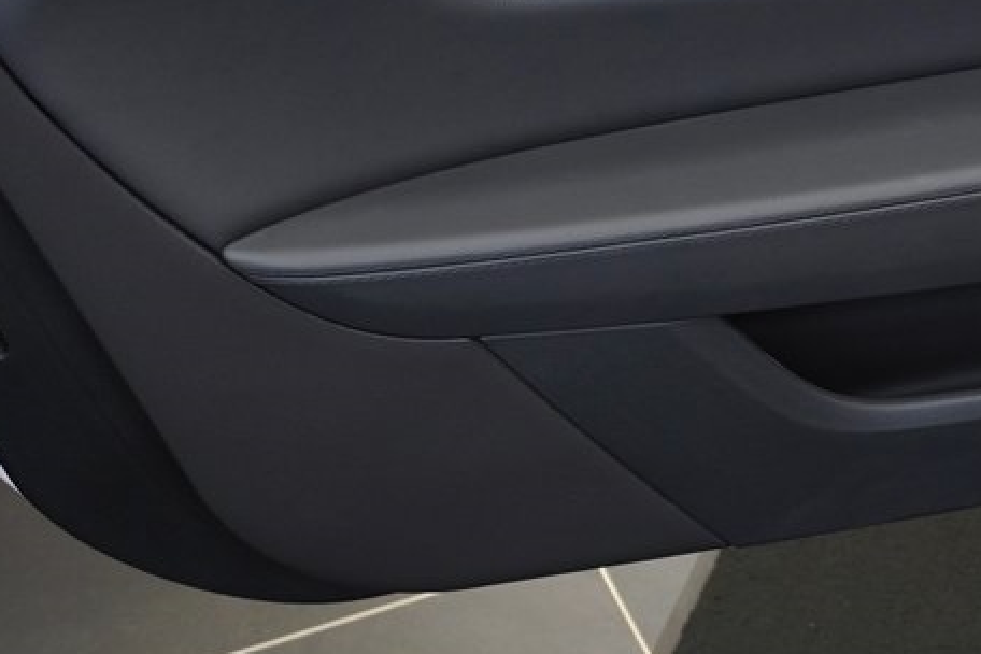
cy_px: 51
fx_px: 2292
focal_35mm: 84
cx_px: 835
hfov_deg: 23.7
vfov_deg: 16.0
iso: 800
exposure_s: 1/40
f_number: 4.5
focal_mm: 25
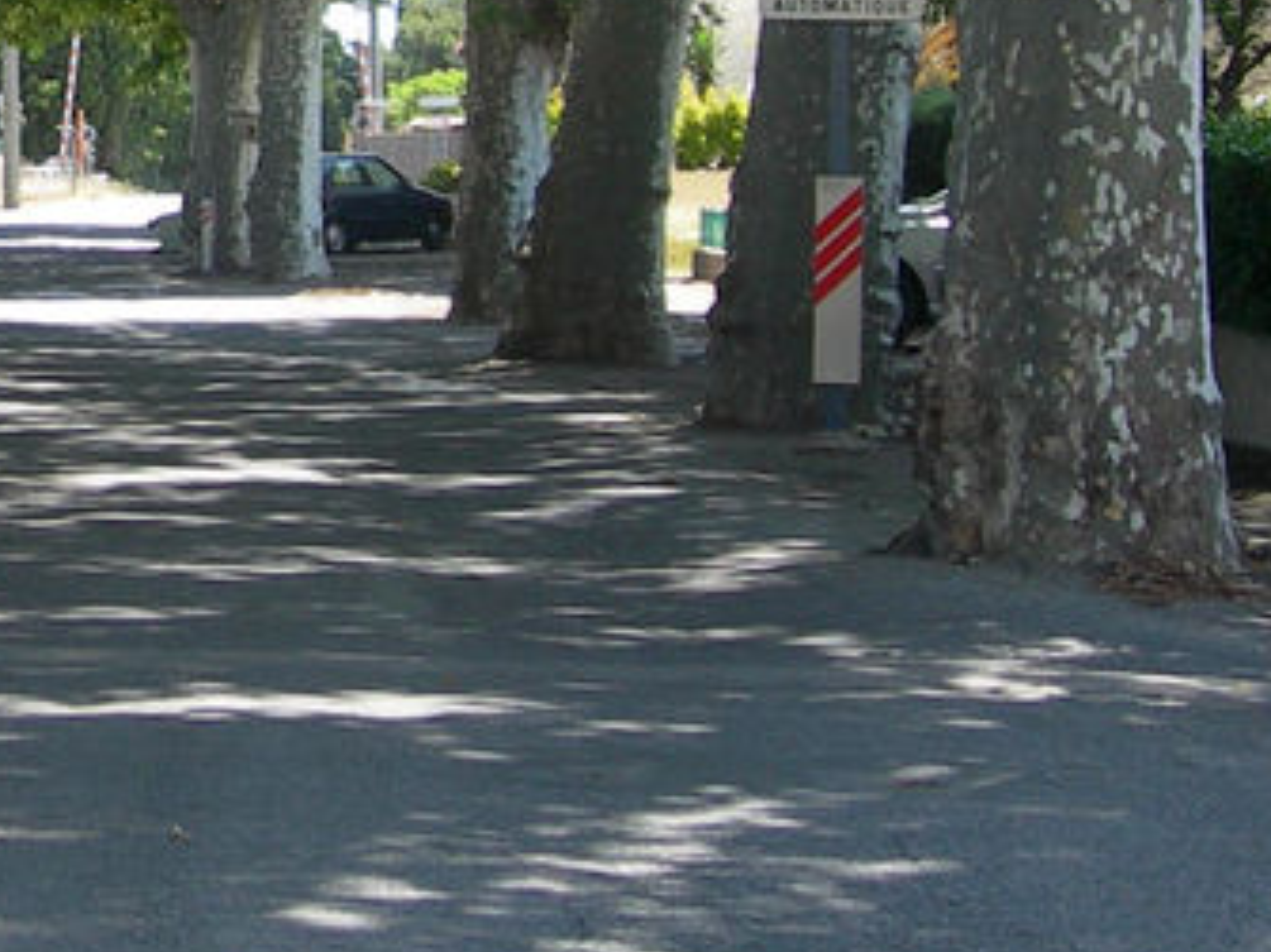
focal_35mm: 136
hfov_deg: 13.7
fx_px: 4992
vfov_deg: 10.8
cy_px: -110
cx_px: -569
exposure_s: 1/218
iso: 50
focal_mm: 7.8
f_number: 2.8
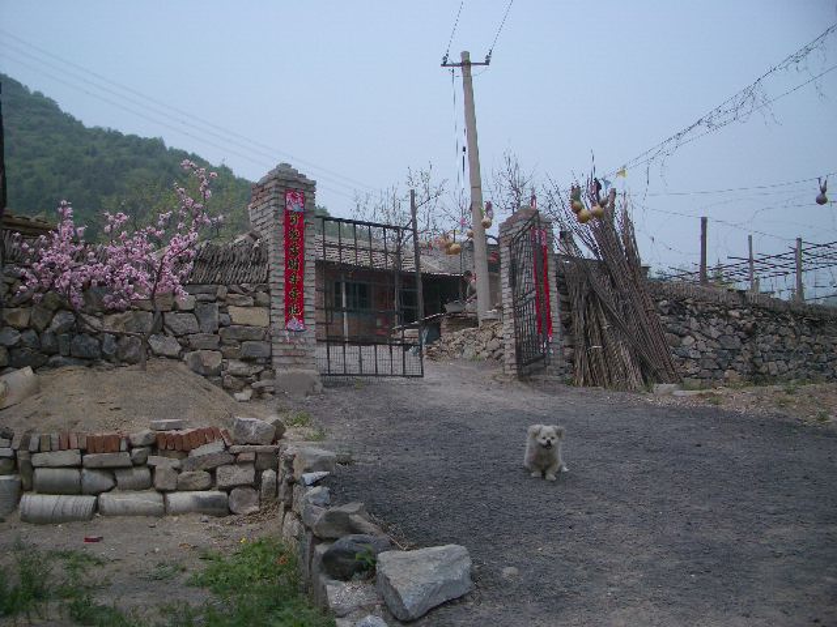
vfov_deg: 40.7
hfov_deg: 52.6
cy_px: 314
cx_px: 418
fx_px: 846
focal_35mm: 35
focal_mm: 5.8
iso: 50
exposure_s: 1/800
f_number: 4.3
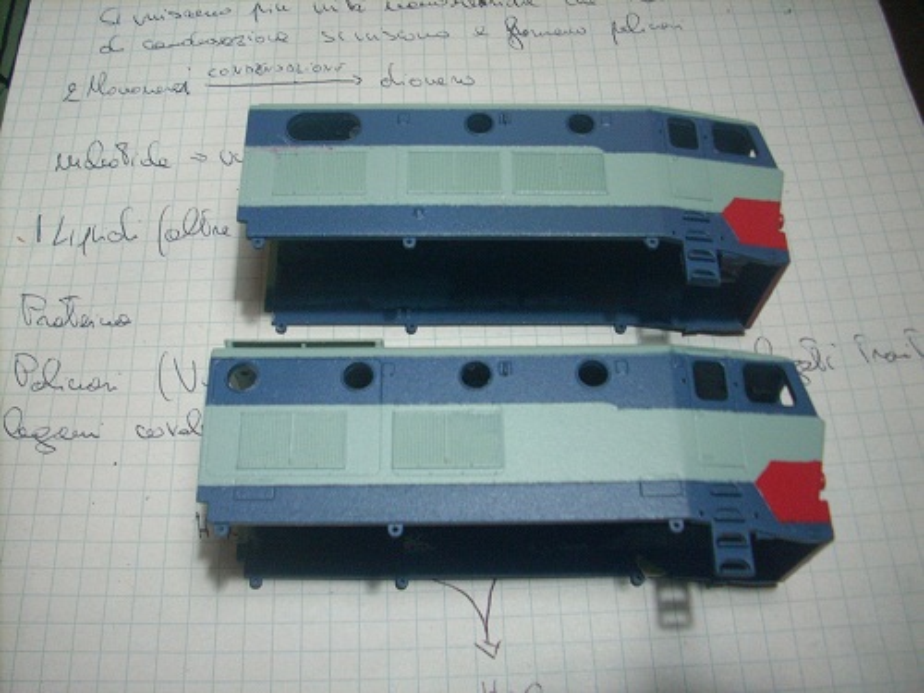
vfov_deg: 38.7
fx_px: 988
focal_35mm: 37
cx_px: 462
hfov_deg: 50.1
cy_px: 346
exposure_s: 1/12.9
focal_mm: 6.2
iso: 200
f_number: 2.8
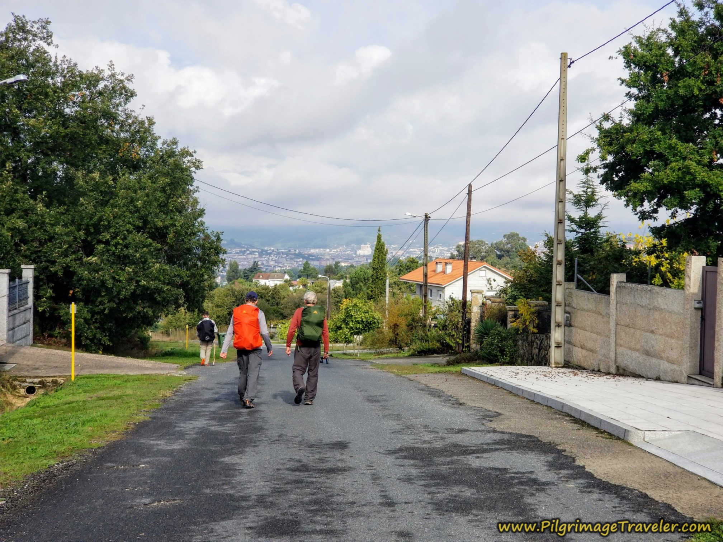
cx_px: 362
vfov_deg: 28.0
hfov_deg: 36.8
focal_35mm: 52
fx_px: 1086
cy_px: 271
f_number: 2.4
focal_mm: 6
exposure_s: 1/754
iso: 25
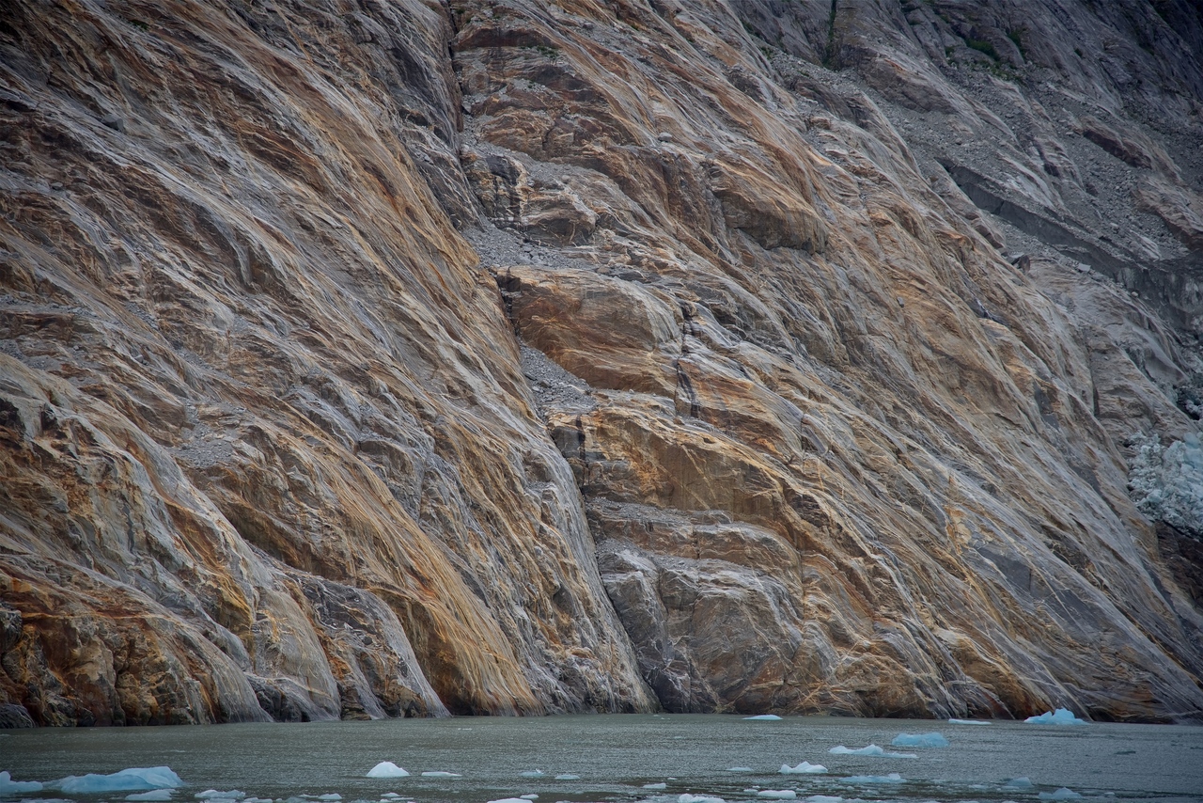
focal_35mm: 120
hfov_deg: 17.1
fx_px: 4011
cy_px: 402
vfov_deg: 11.4
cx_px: 602
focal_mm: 120
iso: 125
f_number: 4
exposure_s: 1/250
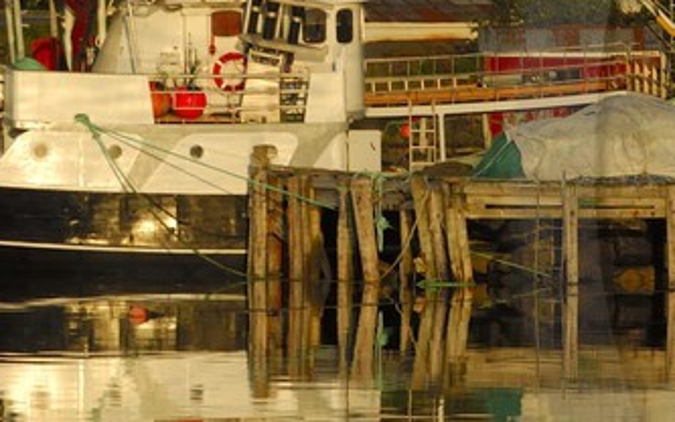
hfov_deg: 3.5
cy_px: 168
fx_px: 11054
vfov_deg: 2.2
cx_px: 1338
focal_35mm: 601
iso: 100
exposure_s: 1/400
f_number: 6.3
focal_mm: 82
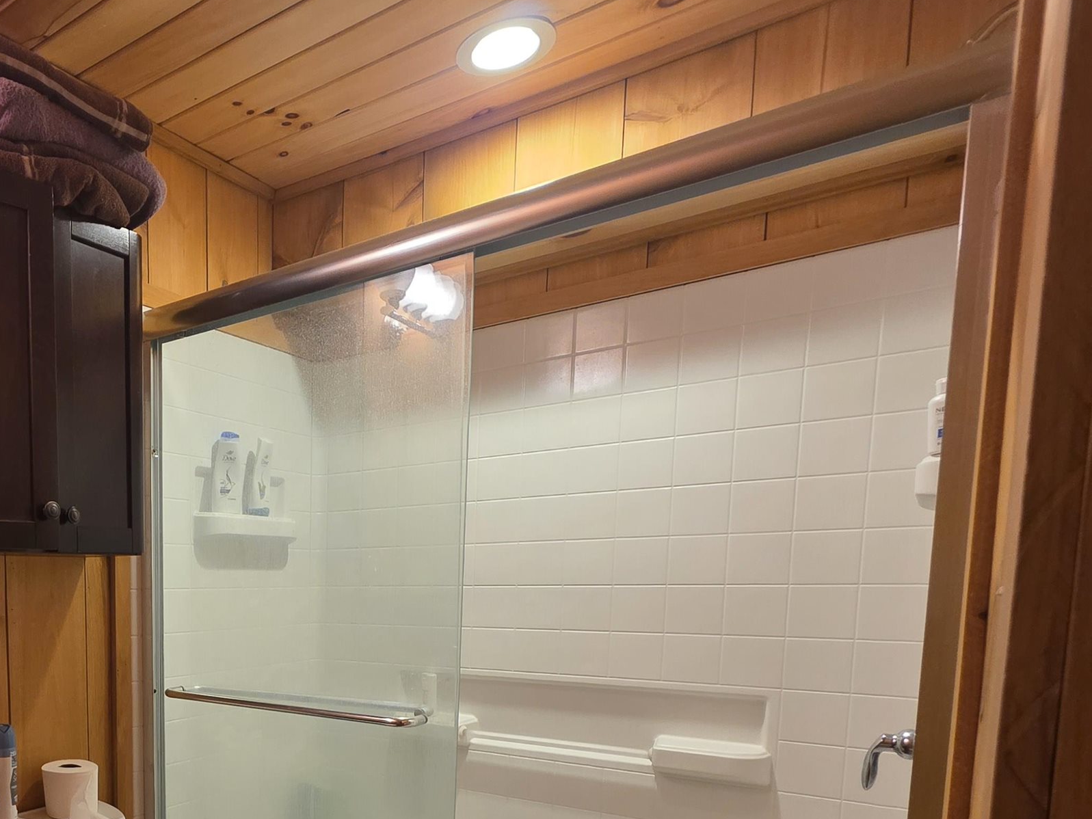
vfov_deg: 51.1
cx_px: 148
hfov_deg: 60.8
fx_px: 789
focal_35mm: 25
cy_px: 668
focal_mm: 2.2
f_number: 1.9
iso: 200
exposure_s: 1/60
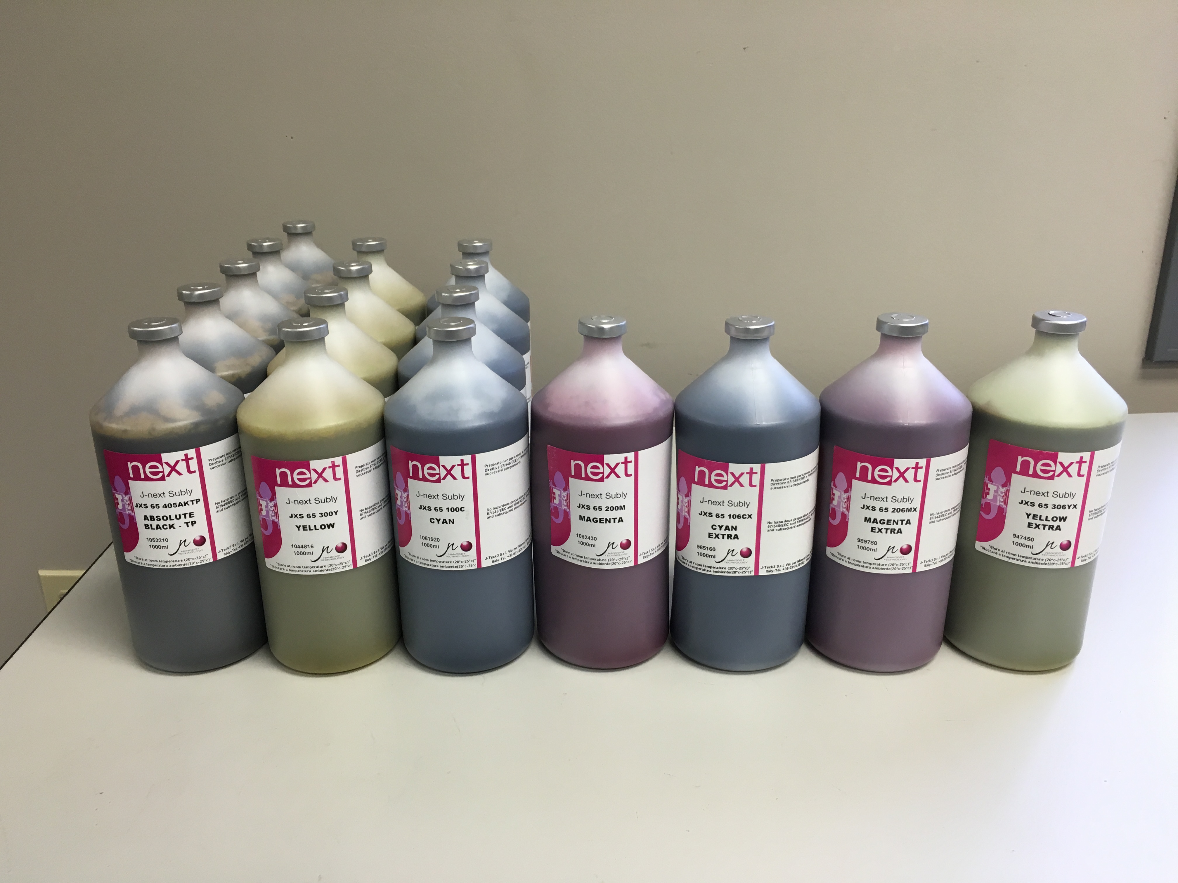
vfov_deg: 48.2
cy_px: 442
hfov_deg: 61.7
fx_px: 987
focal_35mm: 29
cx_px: 589
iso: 32
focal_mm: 4.15
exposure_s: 1/30
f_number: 2.2
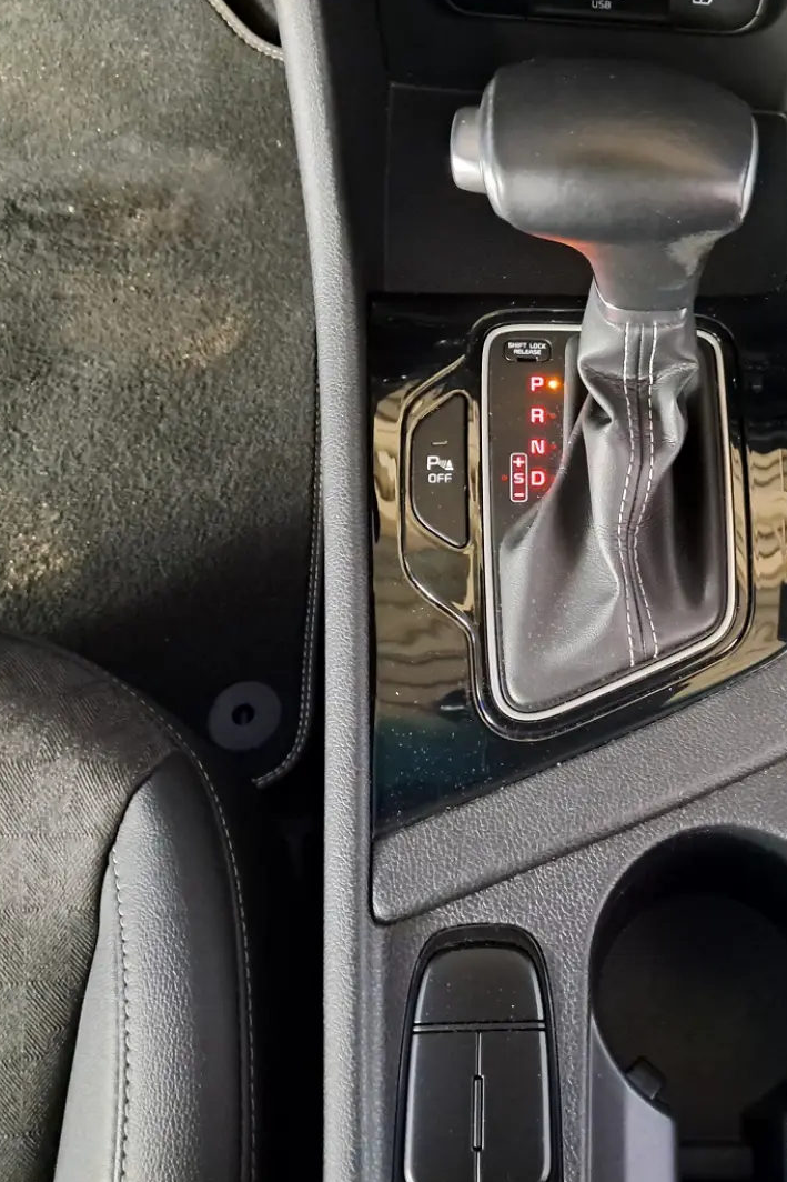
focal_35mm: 38
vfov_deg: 50.7
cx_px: 608
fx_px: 1246
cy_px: 594
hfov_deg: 34.2
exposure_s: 1/13
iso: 1600
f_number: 1.8
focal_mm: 4
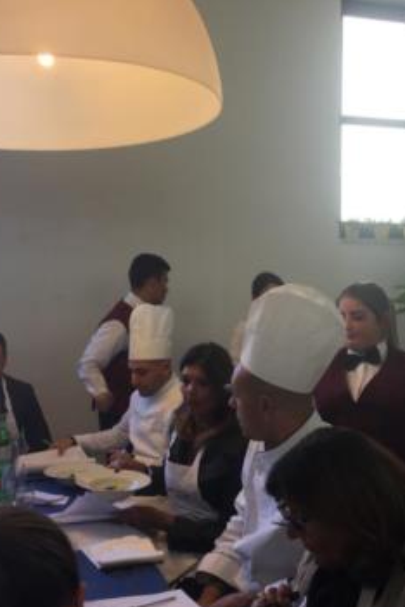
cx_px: 185
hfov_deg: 31.2
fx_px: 726
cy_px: 321
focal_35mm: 43
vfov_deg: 45.4
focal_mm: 4.15
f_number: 2.2
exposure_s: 1/100
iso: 32
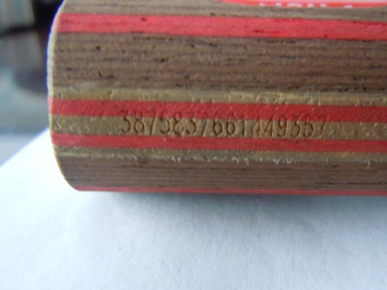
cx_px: 222
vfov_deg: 40.7
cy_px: 144
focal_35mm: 35
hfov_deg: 52.5
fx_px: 391
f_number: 3.5
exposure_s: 1/25
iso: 800
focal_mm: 5.4
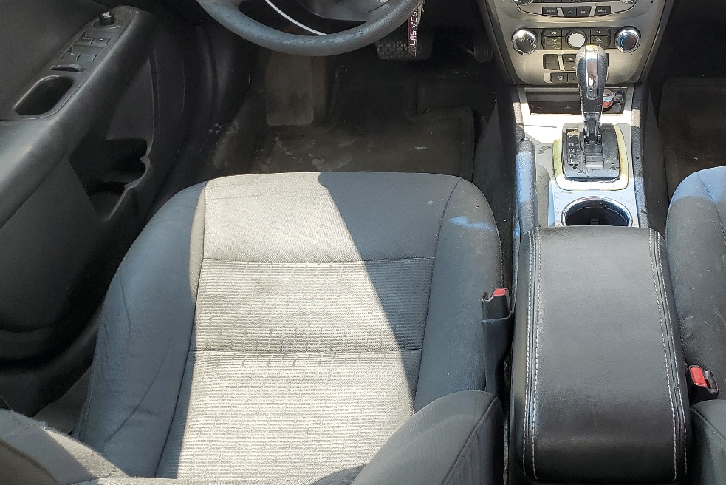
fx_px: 888
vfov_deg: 30.4
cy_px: 192
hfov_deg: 42.6
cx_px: 572
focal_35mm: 44
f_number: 1.5
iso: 50
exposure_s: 1/323
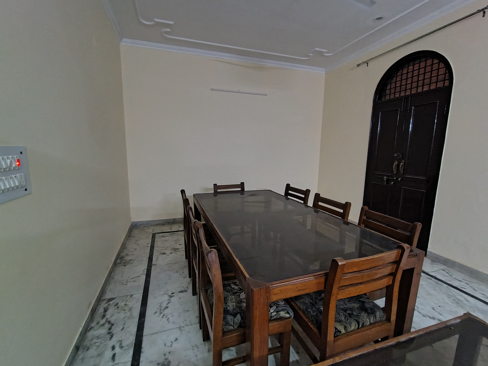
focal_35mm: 16
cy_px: 183
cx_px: 244
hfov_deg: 94.5
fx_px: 226
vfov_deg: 78.1
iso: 1419
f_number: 2.2
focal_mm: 1.66
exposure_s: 1/16.7
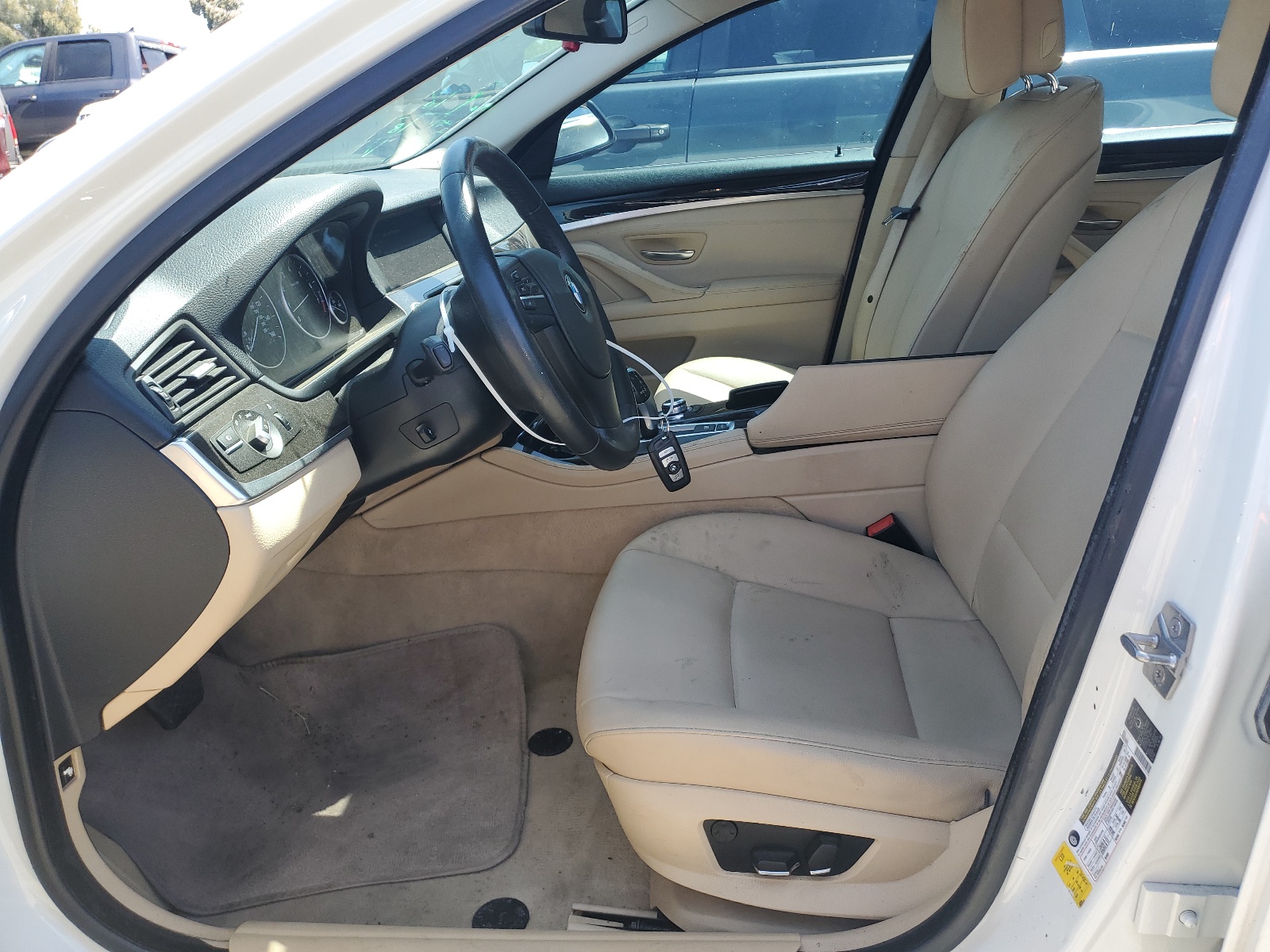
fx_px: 954
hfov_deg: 67.3
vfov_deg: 53.1
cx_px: 635
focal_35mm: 26
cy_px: 476
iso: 50
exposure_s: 1/435
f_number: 1.5
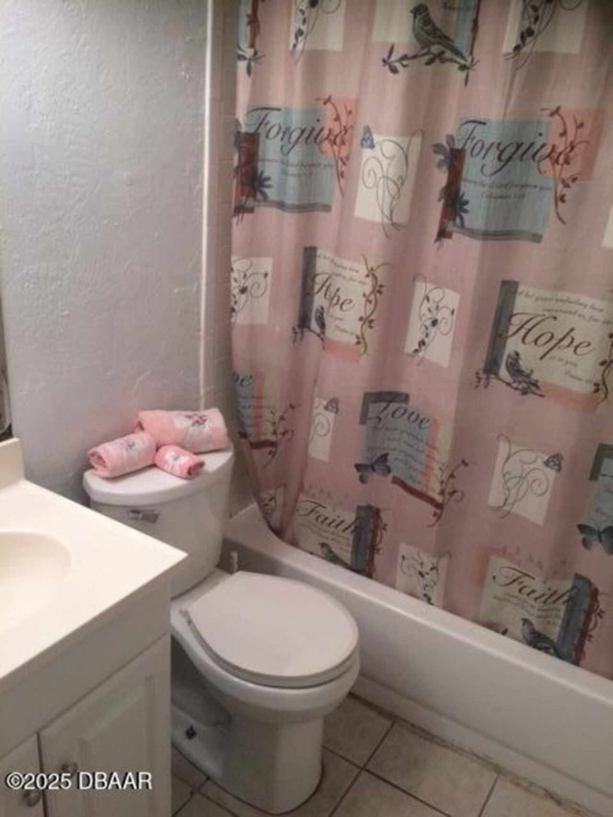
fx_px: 685
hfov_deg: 48.2
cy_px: 408
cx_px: 306
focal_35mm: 29
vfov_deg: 61.7
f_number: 2.2
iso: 64
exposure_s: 1/30
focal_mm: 4.15
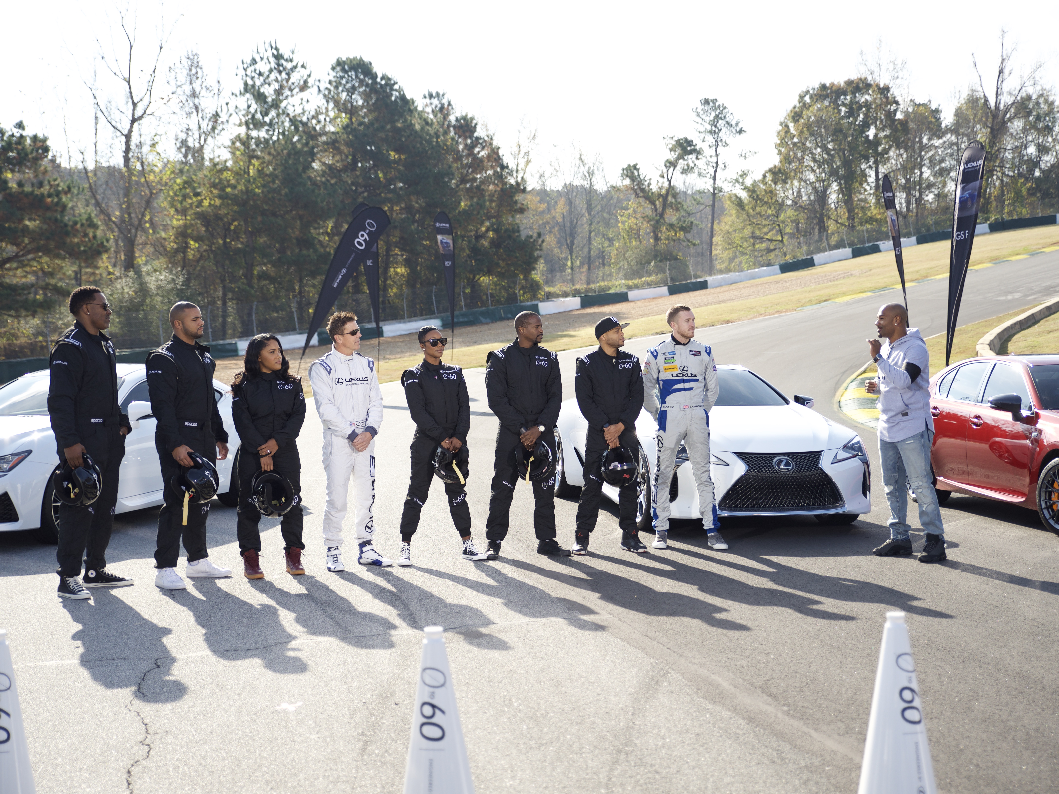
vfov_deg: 29.1
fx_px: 1530
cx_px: 537
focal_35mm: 50
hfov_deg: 38.2
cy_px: 399
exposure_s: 1/2500
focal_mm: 46
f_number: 3.5
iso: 400
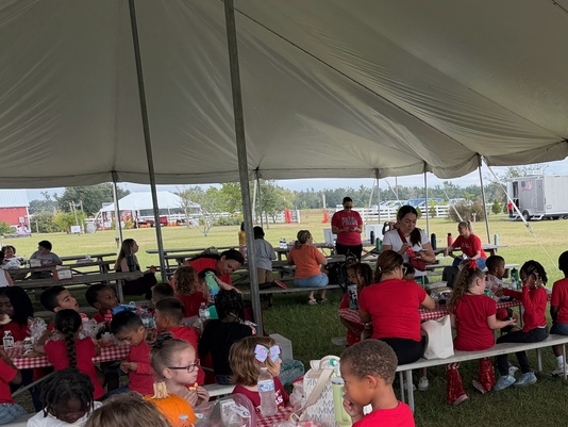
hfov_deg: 38.4
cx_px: 512
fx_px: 755
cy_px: 328
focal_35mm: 46
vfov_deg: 30.9
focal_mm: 6.76
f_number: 1.78
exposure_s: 1/931
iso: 100
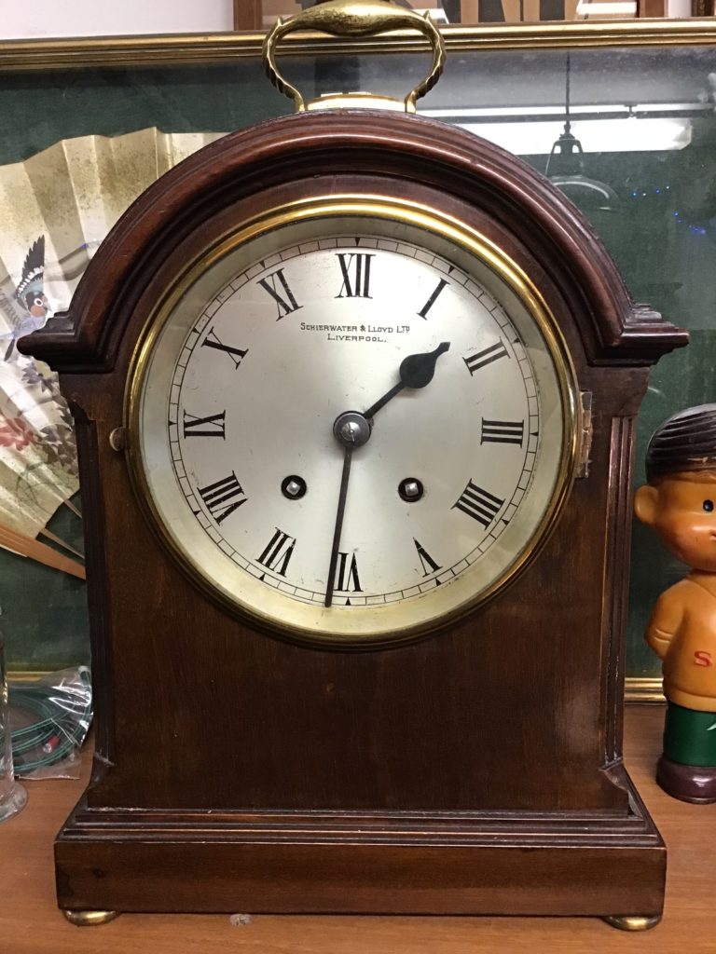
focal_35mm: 31
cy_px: 477
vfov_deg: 58.4
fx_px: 855
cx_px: 358
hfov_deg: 45.4
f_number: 2.4
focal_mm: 3.3
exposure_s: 1/33
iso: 160
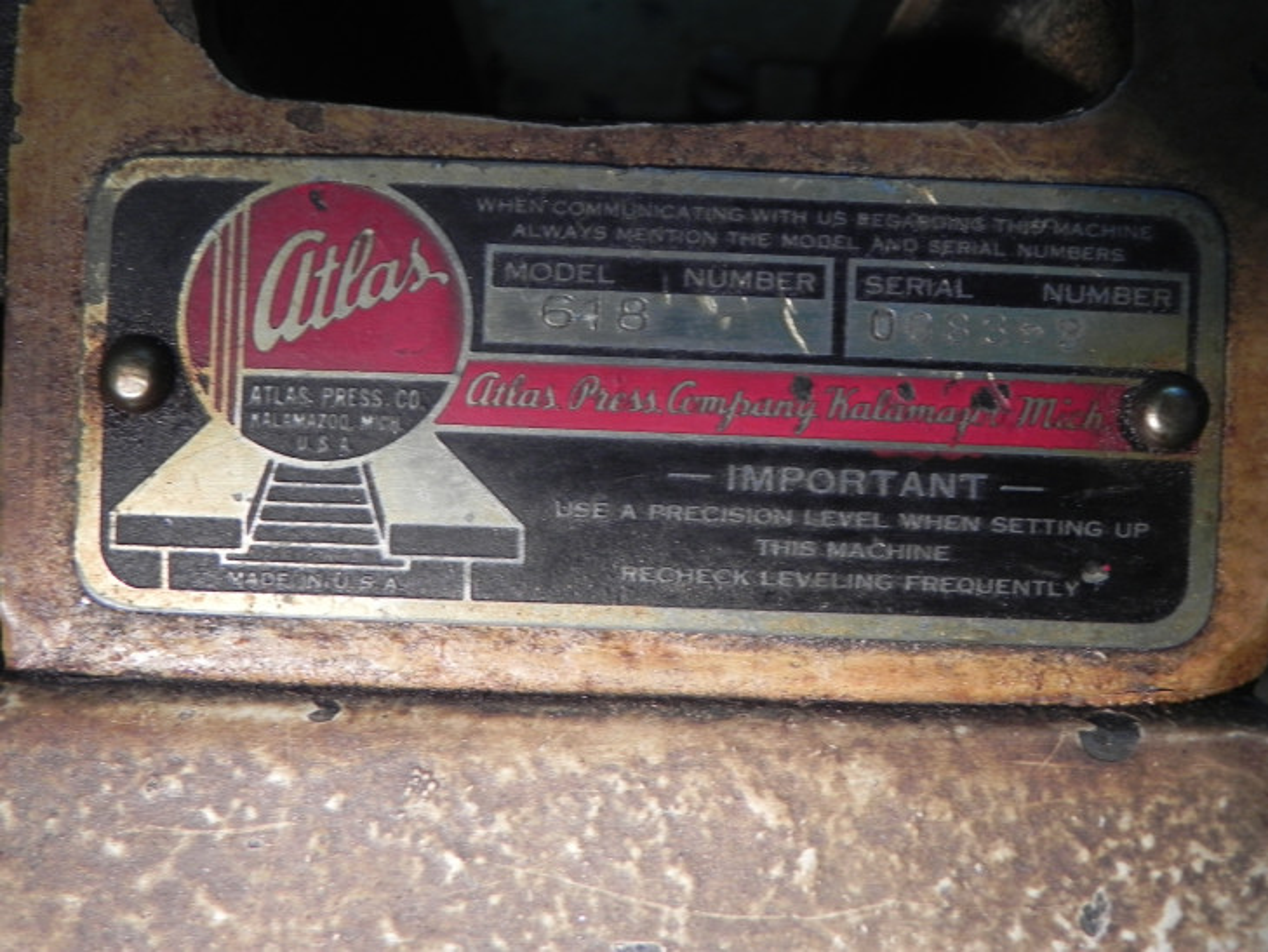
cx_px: 634
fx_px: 1502
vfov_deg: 35.1
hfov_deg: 45.8
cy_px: 476
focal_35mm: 41
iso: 160
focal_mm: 7.3
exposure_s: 1/33
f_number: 3.2
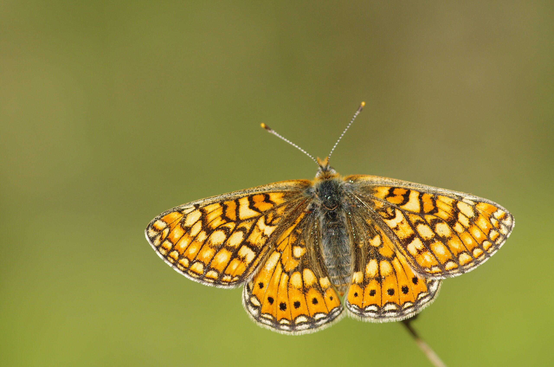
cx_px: 277
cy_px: 184
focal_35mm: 150
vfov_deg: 9.1
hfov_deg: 13.7
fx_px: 2304
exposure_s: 1/800
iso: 400
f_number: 4
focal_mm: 100
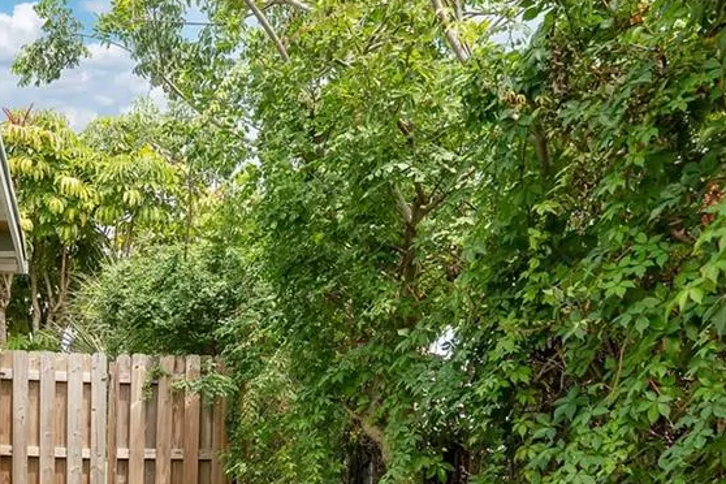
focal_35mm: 43
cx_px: 139
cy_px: 419
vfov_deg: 29.9
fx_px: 873
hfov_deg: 43.0
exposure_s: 1/100
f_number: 5.6
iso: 100
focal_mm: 15.1
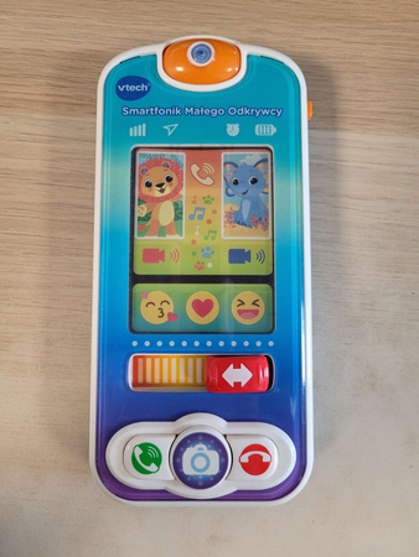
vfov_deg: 67.3
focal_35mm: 26
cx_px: 210
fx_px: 419
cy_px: 278
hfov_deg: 53.1
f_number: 1.8
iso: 160
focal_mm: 5.4
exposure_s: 1/100
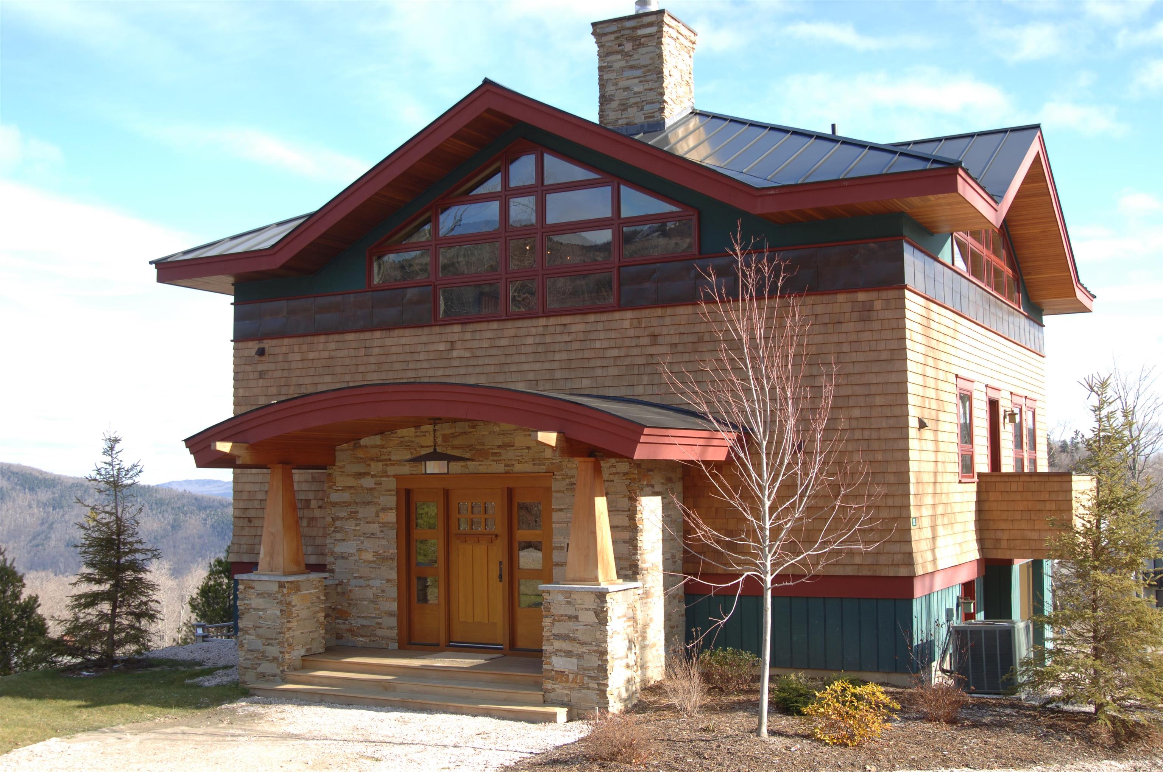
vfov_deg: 34.1
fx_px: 1258
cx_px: 582
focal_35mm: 39
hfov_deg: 49.6
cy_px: 386
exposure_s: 1/250
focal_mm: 26
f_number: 4
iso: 100
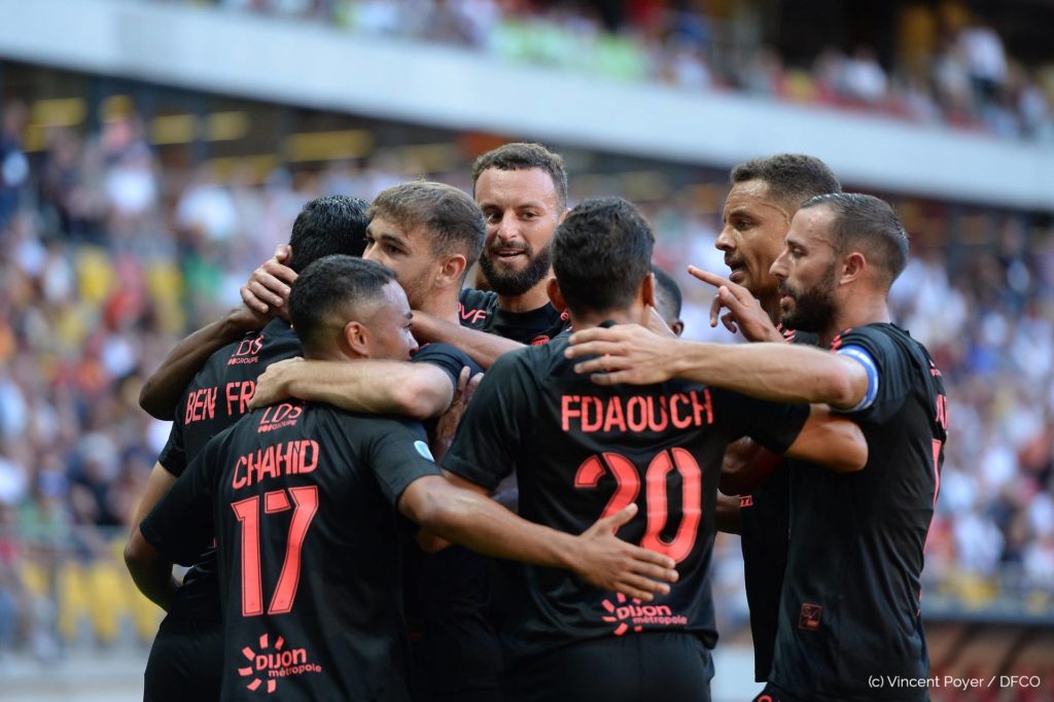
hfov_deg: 10.3
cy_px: 351
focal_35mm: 200
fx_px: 5853
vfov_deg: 6.9
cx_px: 527
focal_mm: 200
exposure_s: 1/1000
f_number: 2.8
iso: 1250
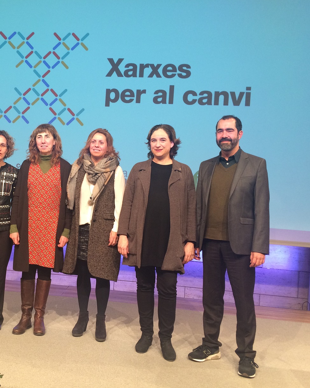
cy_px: 194
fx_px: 436
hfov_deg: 38.1
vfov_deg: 47.9
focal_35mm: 38
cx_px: 76
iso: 100
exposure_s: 1/33
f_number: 2.2
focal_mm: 4.15
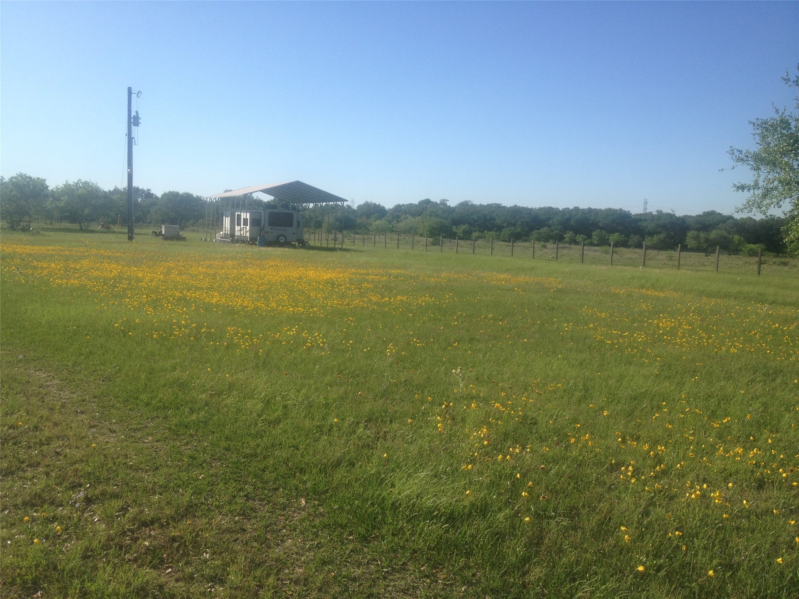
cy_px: 300
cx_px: 400
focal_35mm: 35
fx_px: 808
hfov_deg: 52.6
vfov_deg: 40.7
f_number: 2.4
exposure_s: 1/1842
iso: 50
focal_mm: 4.28
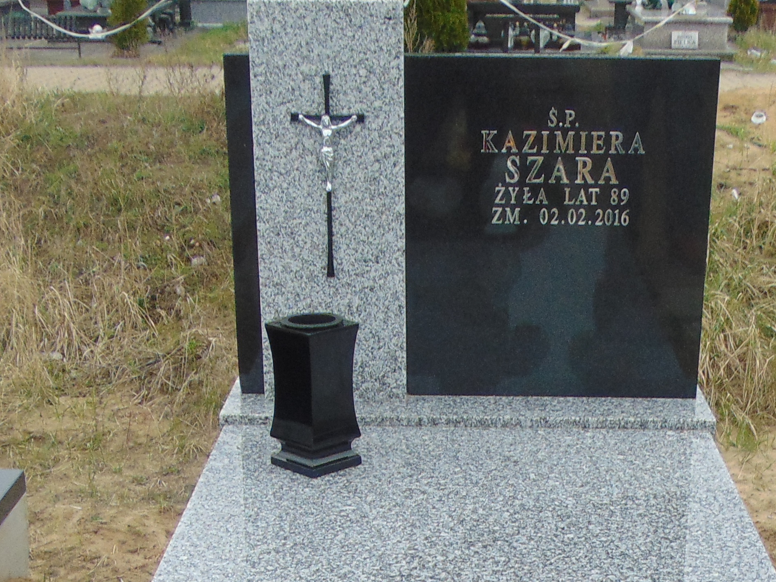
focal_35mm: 68
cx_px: 460
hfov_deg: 28.5
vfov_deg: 20.8
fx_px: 1525
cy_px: 598
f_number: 3
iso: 80
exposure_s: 1/500
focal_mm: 4.5
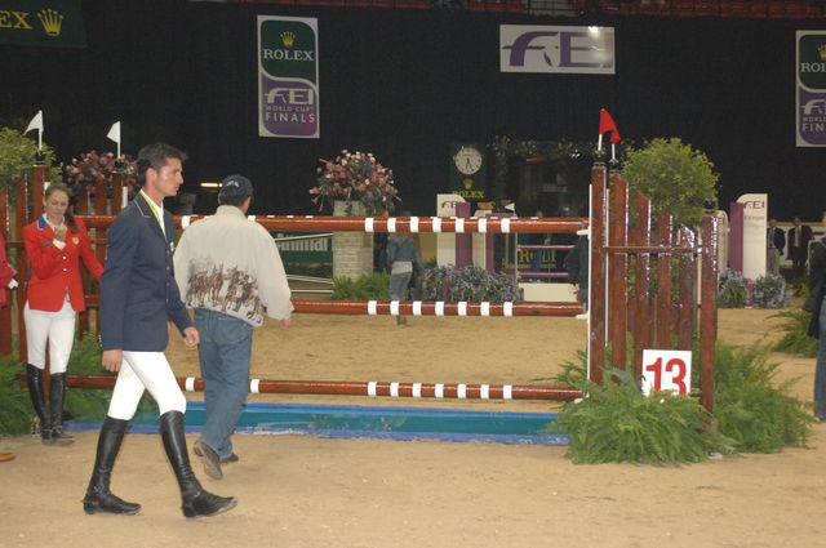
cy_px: 274
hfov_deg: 26.0
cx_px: 413
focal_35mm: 78
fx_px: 1787
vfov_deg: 17.4
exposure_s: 1/250
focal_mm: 52
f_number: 4.2
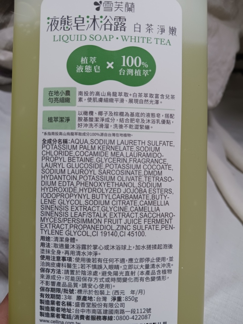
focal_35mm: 27
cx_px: 122
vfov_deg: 65.3
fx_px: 253
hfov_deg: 51.3
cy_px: 162
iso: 160
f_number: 1.8
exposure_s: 1/30
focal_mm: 4
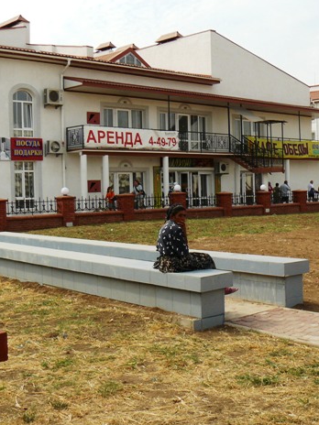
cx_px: 204
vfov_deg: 37.5
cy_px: 209
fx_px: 627
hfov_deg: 28.4
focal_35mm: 51
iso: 100
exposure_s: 1/400
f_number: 5.6
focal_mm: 6.1
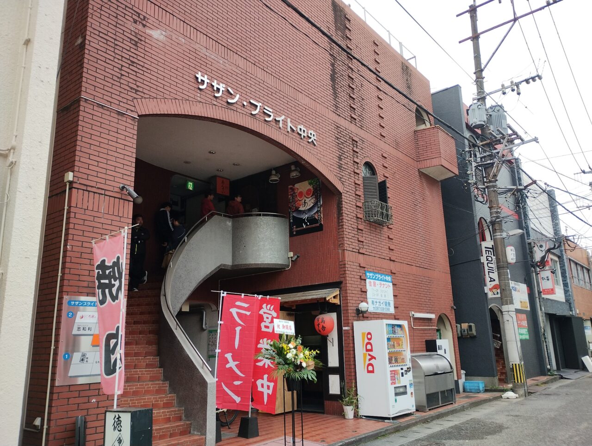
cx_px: 296
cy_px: 223
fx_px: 480
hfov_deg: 63.4
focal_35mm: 28
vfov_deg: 49.9
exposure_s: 1/120
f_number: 1.8
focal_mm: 4.27
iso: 119
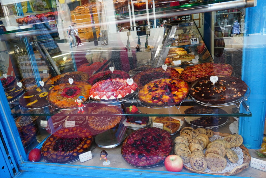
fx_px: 200
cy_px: 89
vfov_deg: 47.9
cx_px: 133
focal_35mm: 27
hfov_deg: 67.4
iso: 320
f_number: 8
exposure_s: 1/30
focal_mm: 18
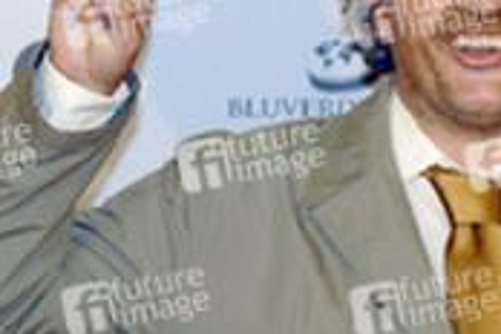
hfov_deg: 5.3
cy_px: 86
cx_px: 458
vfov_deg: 3.6
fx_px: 5385
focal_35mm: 387
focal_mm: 100
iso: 400
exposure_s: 1/160
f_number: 5
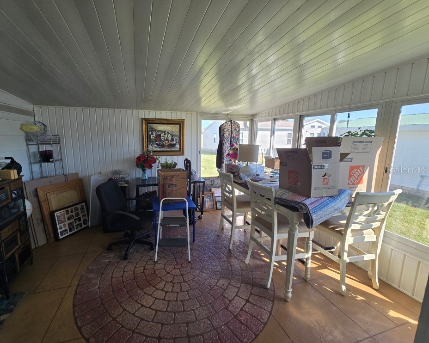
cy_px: 170
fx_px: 178
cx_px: 193
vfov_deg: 88.0
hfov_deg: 100.4
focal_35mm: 14
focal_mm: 2.2
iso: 50
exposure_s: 1/159
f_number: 2.2
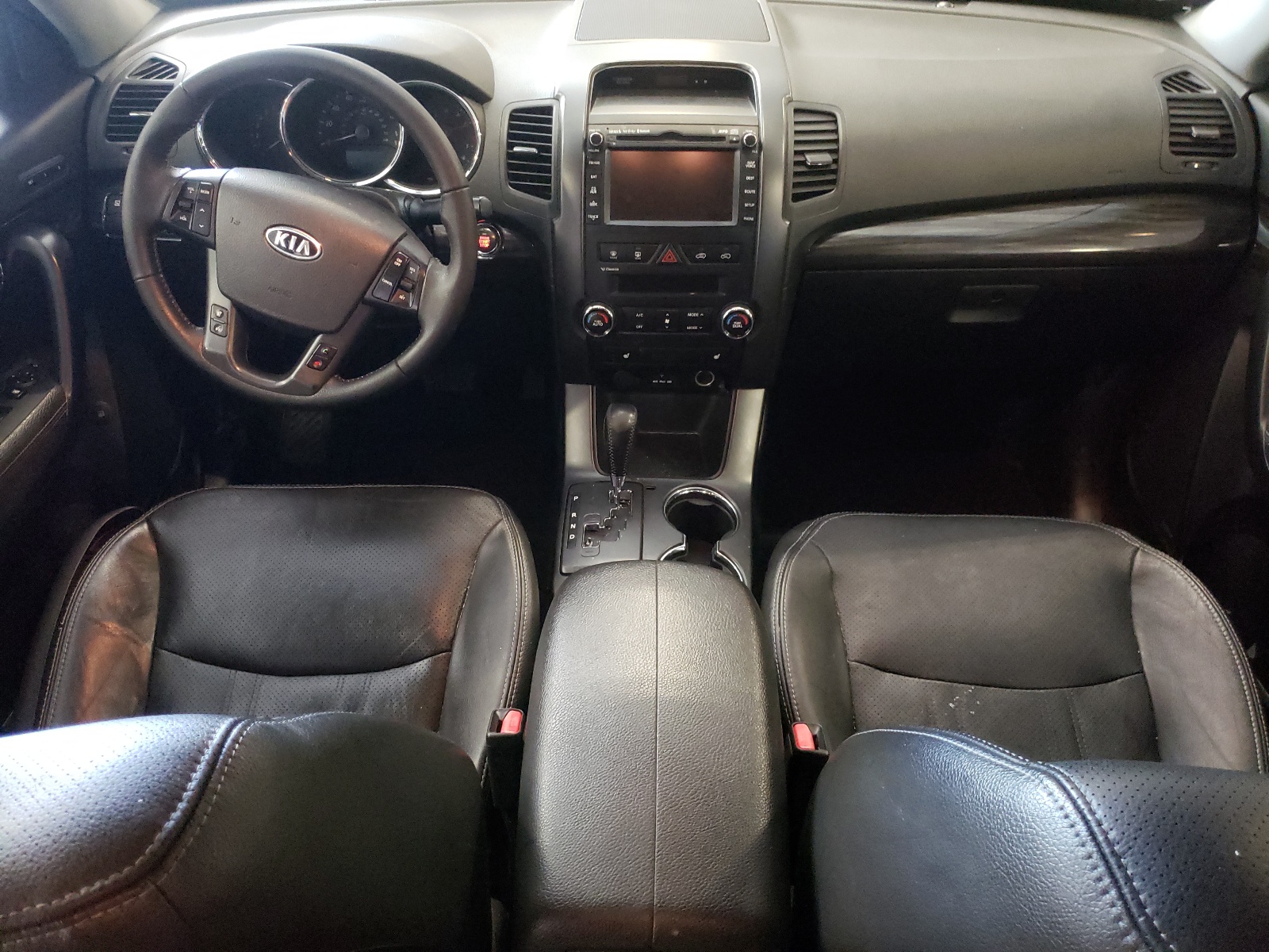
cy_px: 476
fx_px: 953
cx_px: 634
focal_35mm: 26
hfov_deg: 67.3
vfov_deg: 53.1
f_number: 1.5
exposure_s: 1/24
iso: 602
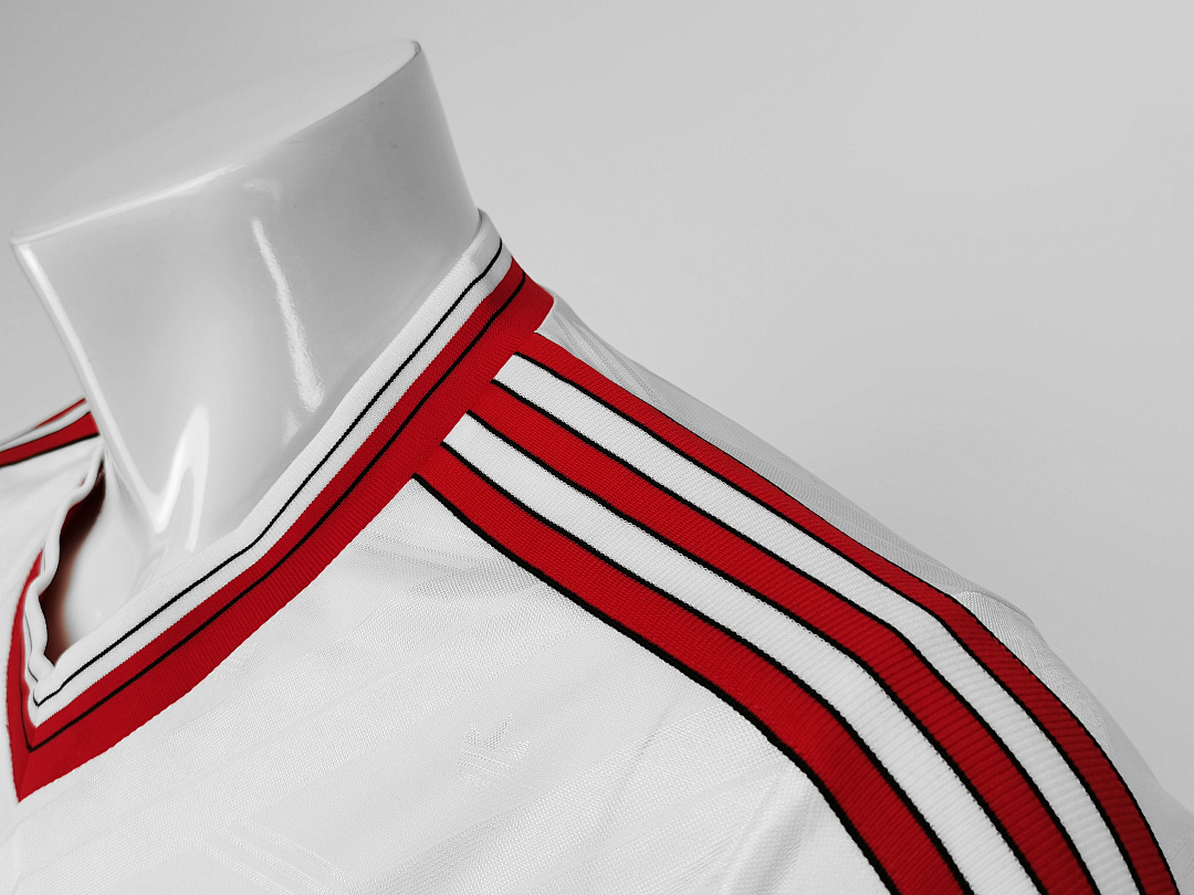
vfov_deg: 41.8
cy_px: 448
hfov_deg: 54.0
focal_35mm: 34
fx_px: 1173
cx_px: 597
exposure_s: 1/100
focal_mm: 5.58
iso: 200
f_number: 1.8
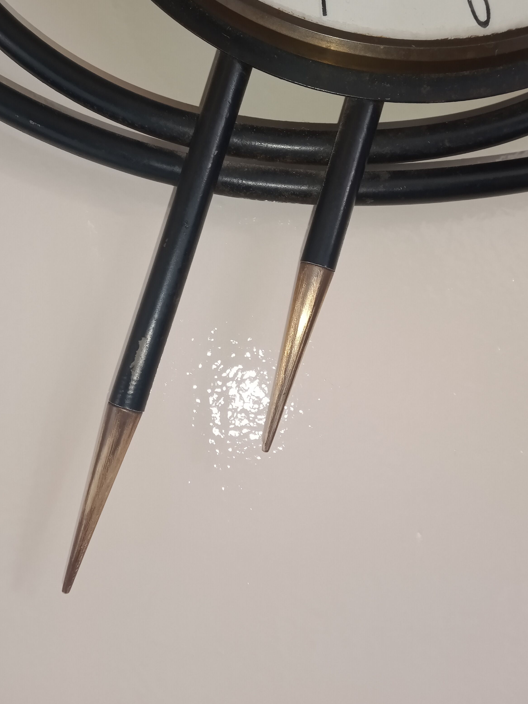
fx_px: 732
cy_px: 284
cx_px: 259
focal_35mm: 36
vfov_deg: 51.0
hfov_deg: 39.7
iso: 175
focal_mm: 3.54
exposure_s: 1/33.3
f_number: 2
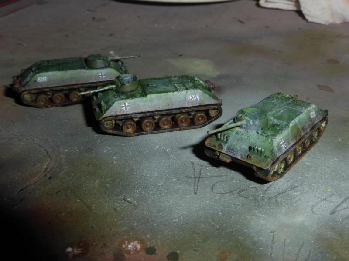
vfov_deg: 36.8
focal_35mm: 39
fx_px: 393
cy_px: 130
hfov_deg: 47.9
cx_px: 174
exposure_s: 1/800
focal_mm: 6.9
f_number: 8
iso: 100
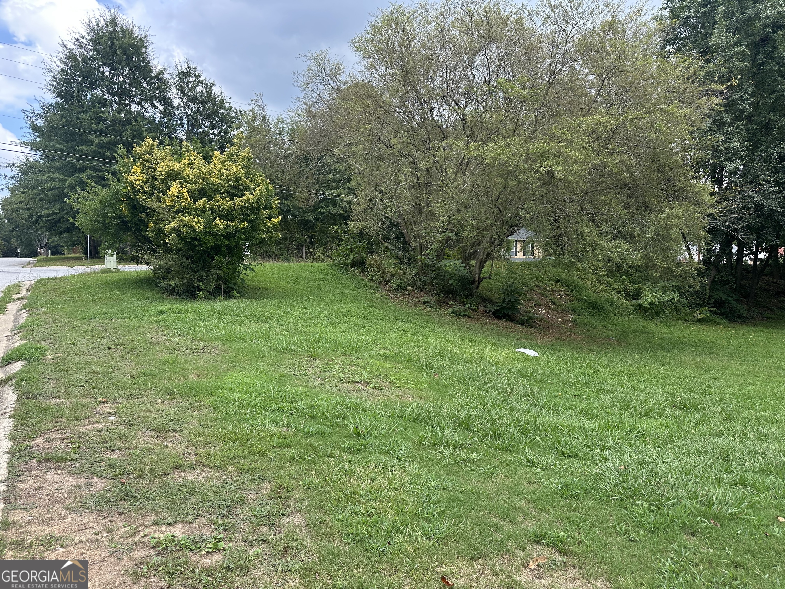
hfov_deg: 71.6
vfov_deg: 56.8
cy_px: 294
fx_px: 544
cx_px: 392
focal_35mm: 24
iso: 80
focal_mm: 6.86
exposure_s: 1/989
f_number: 1.78
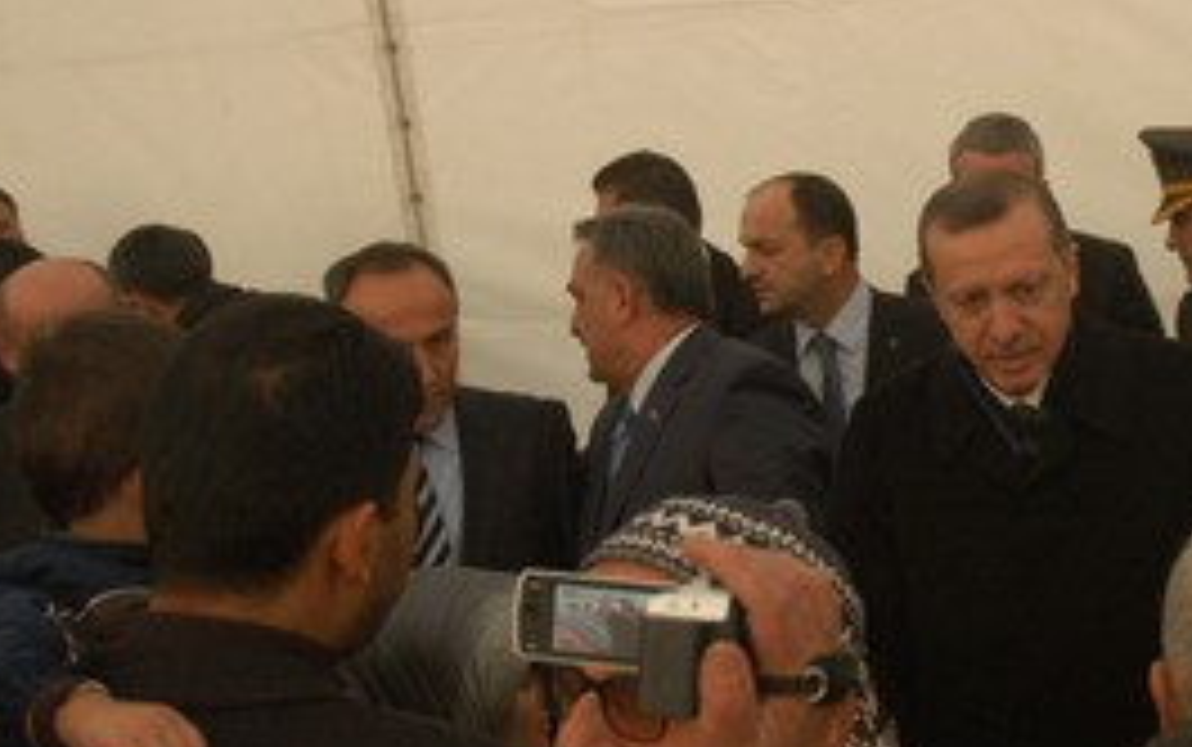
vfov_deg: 20.1
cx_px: 868
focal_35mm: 65
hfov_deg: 31.1
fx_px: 2109
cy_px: 441
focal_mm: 25
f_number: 4.5
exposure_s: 1/250
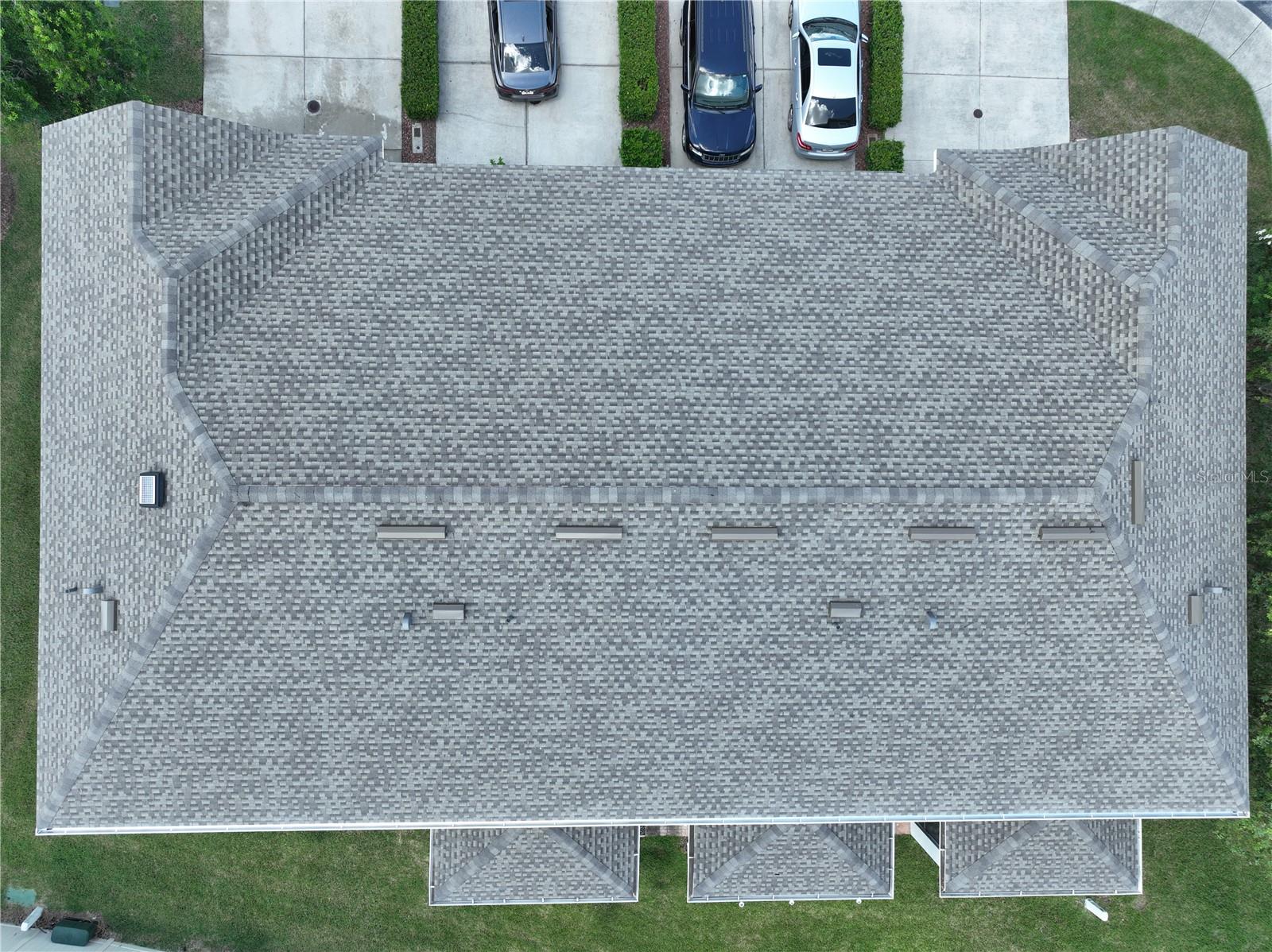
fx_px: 881
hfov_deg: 71.6
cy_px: 476
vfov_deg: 56.8
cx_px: 636
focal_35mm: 24
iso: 100
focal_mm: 12.29
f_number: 2.8
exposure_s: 1/320
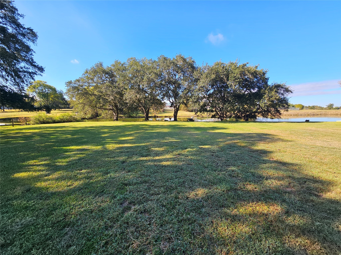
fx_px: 128
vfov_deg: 89.9
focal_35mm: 13
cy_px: 128
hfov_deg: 106.2
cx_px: 170
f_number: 2.2
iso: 50
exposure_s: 1/816
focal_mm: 2.2
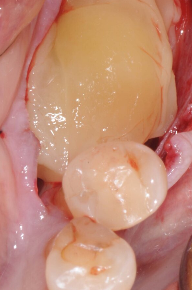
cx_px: 120
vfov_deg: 8.5
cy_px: 91
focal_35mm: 243
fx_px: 1947
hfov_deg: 5.6
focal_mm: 105
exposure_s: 1/60
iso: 200
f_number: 32
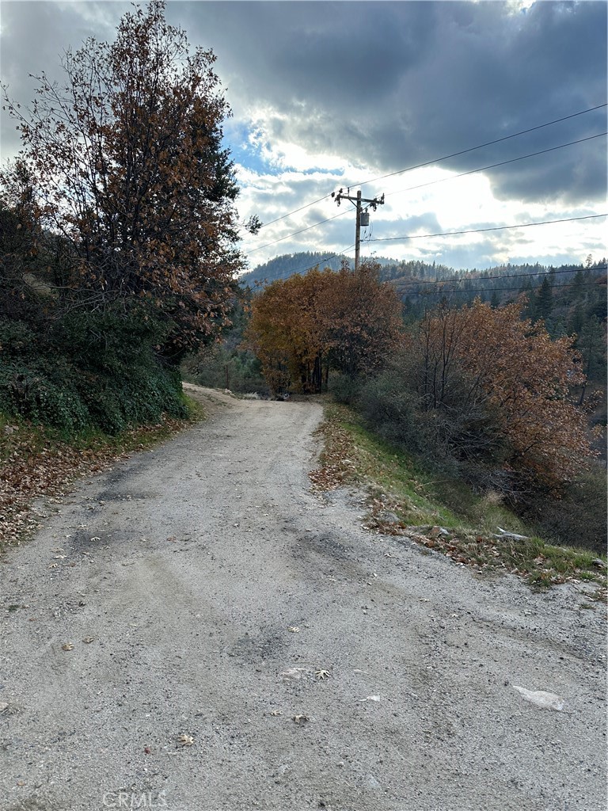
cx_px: 304
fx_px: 562
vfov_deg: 71.6
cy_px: 406
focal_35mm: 24
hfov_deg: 56.8
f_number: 1.78
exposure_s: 1/1779
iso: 80
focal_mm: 6.86
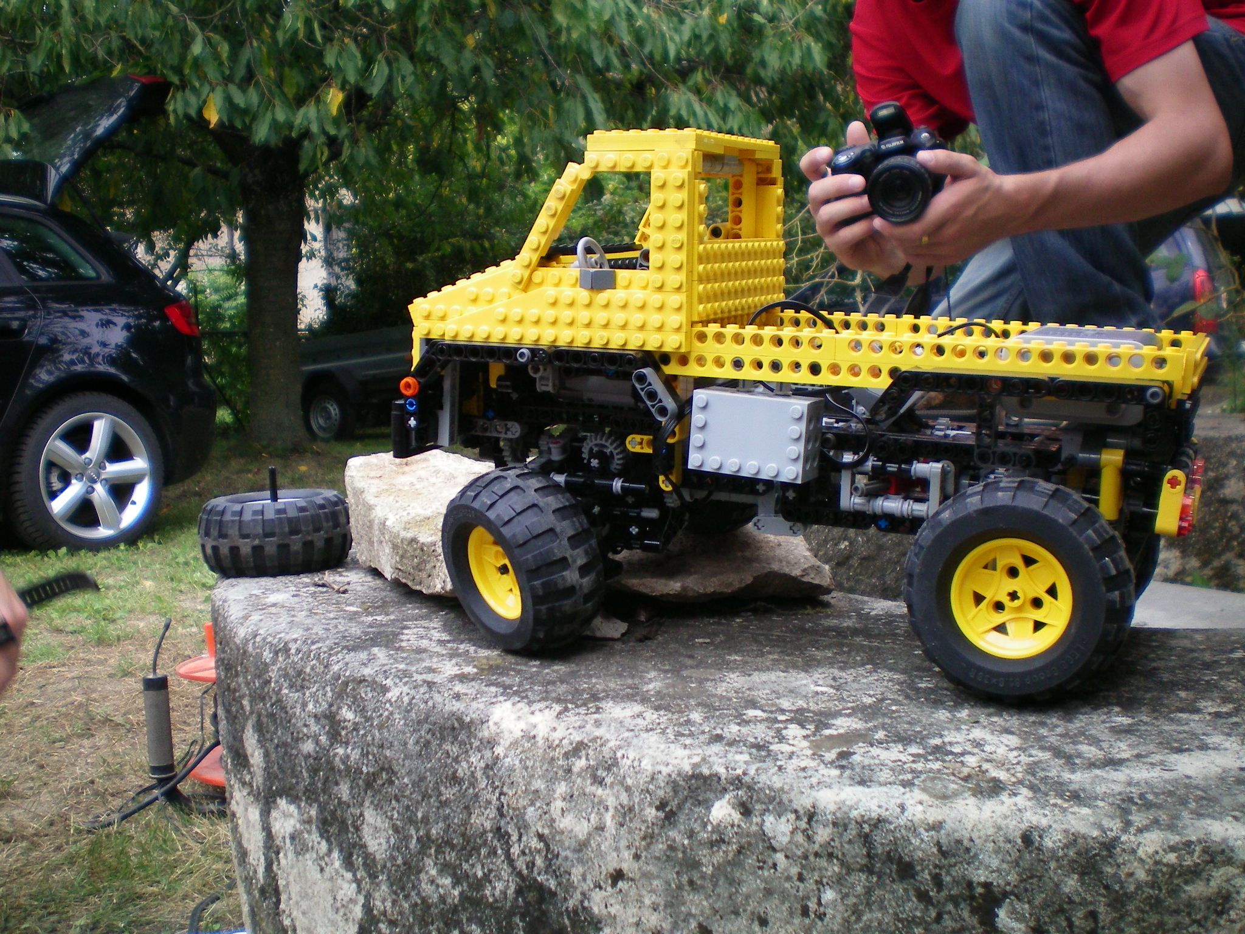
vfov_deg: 37.7
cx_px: 622
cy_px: 467
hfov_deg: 49.0
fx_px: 1367
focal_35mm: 38
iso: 64
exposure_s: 1/160
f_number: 3.1
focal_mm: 6.3
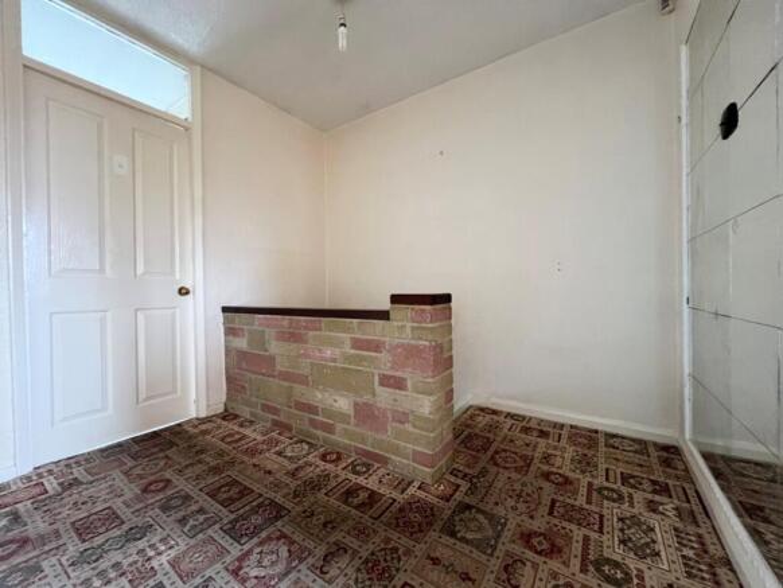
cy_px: 294
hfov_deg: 106.2
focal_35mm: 13
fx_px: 294
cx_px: 392
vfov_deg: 90.0
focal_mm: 1.57
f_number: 1.8
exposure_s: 1/60
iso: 500
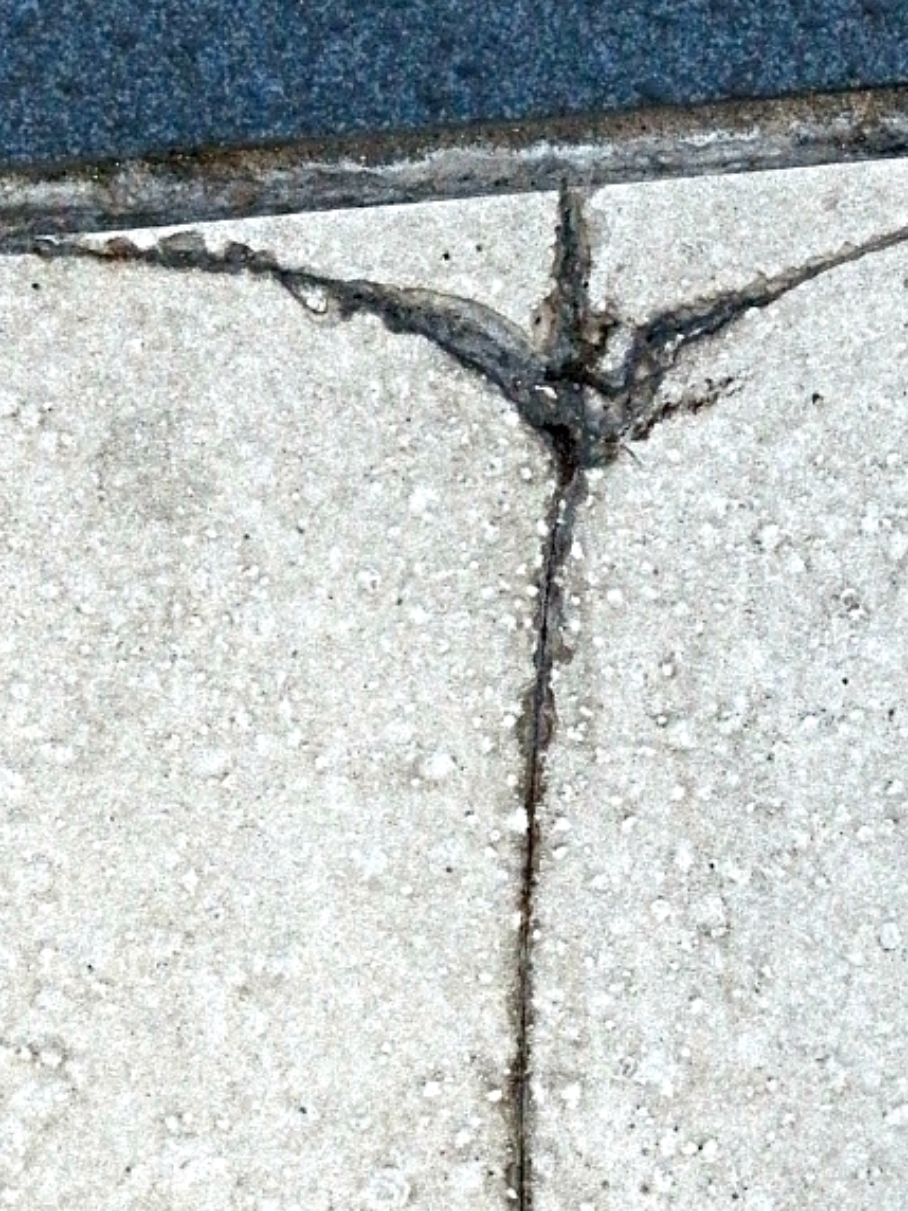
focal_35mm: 266
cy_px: 735
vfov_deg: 7.4
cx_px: 642
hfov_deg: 5.6
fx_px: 9303
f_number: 5.7
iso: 1250
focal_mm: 30.2
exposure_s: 1/500
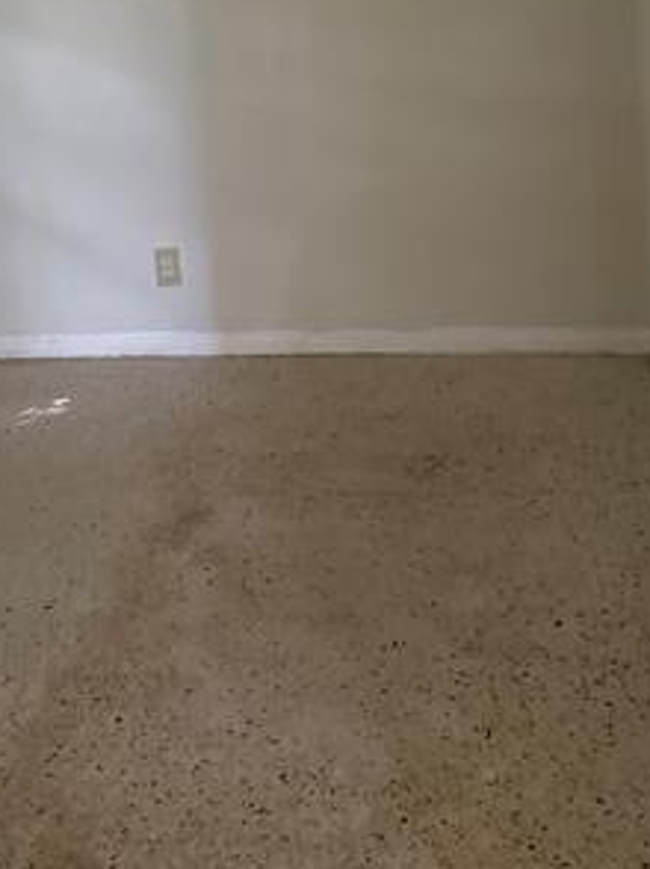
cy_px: 62
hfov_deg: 29.4
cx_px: 222
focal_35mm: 49
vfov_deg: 36.2
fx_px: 1229
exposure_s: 1/40
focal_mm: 6.76
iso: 1000
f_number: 1.78
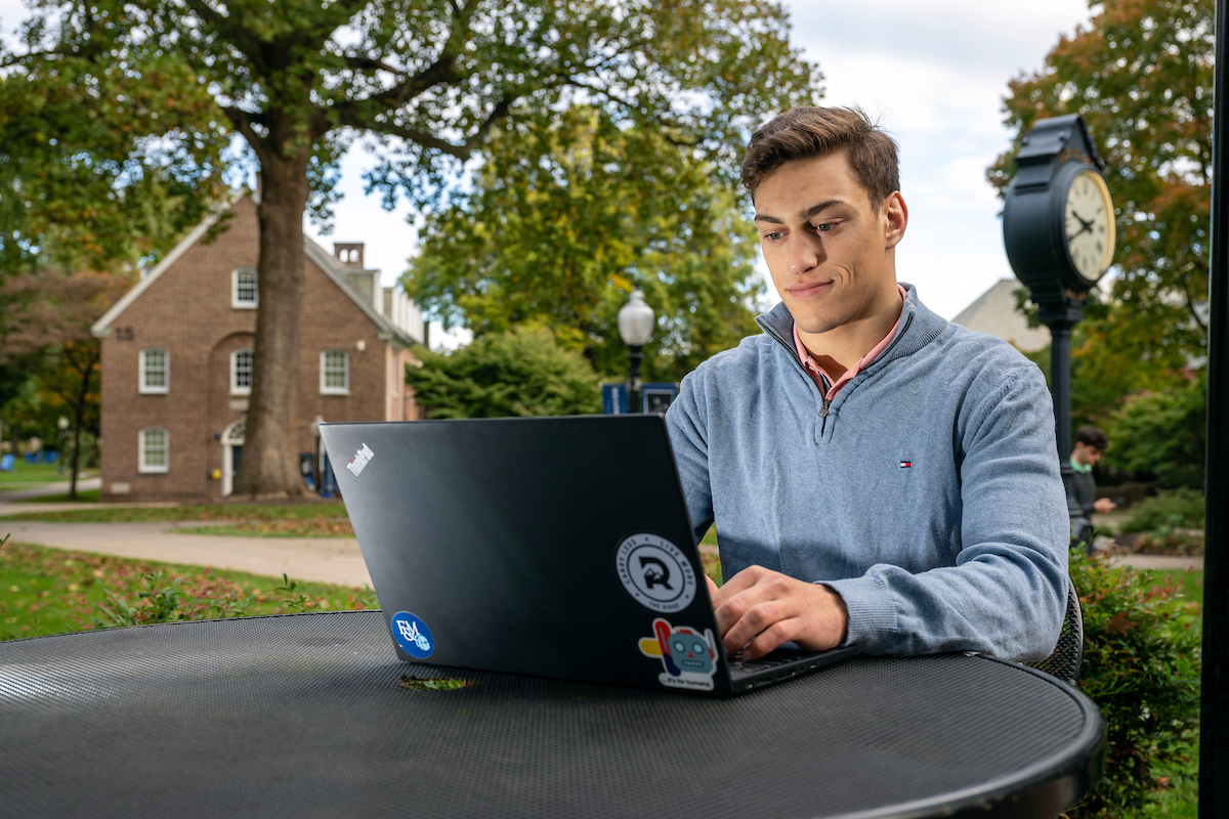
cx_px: 614
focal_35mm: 38
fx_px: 1297
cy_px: 410
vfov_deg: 35.1
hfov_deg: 50.7
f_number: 5
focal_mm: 38
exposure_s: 1/200
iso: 160
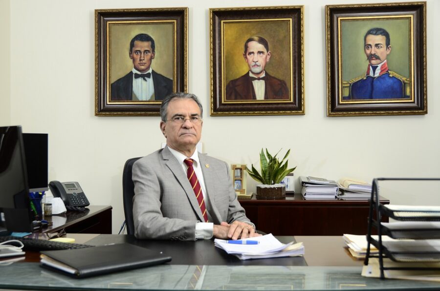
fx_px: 531
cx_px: 220
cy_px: 146
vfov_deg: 30.7
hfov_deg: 45.0
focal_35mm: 44
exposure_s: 1/125
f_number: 4
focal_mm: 29
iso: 250
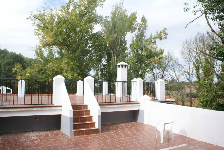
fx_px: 187
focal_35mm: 30
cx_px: 112
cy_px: 75
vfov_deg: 43.7
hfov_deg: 61.9
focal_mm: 20
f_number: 10
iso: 100
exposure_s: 1/125
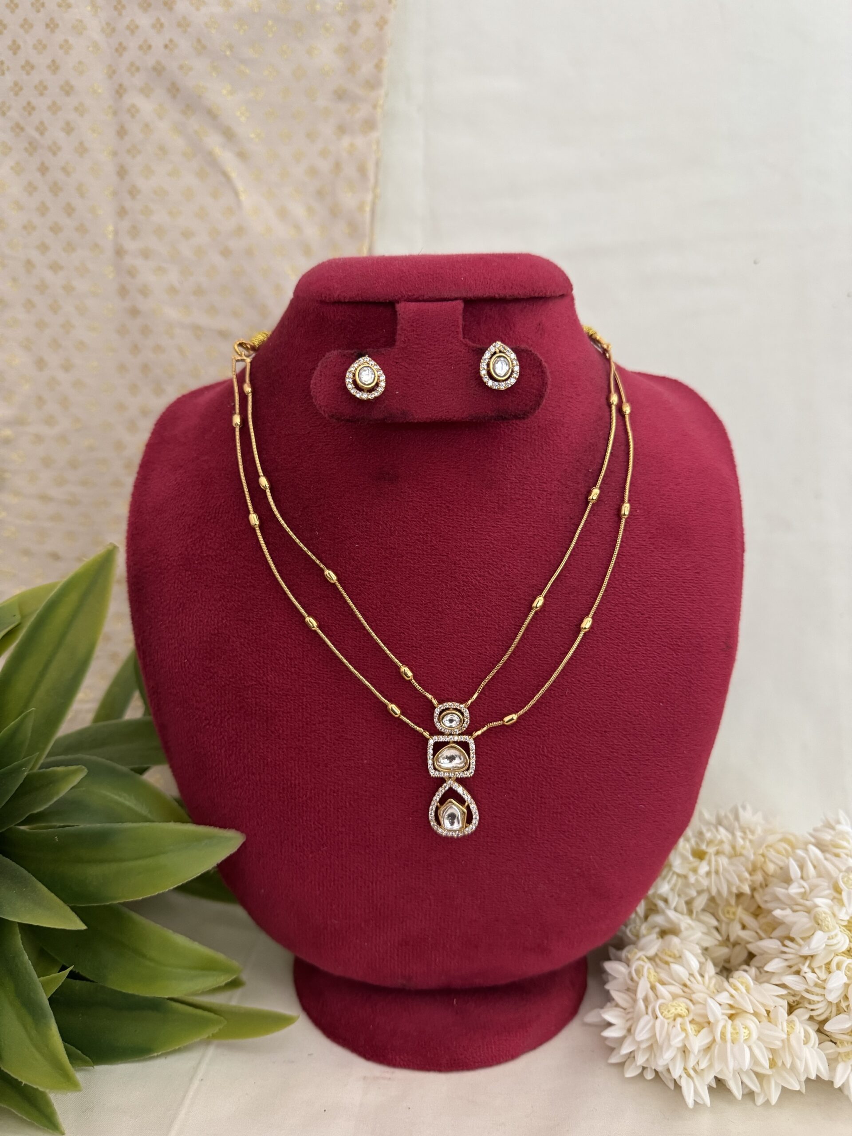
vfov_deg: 71.6
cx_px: 426
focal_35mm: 24
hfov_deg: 56.8
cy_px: 568
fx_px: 788
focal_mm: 6.76
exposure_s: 1/60
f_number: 1.78
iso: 500
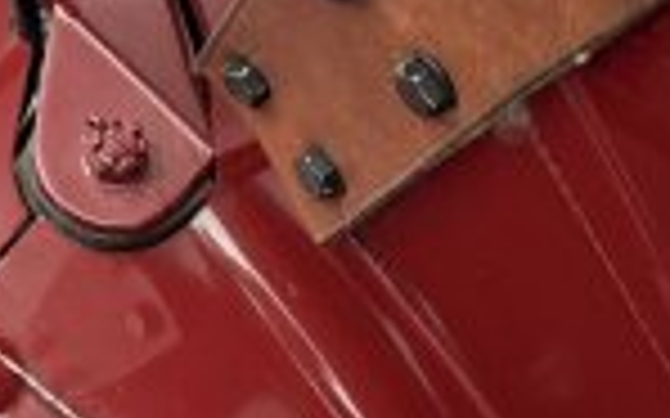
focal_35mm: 109
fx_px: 1990
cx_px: 9
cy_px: 319
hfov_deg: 18.6
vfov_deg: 12.0
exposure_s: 1/49
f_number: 1.78
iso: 400
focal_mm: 6.76
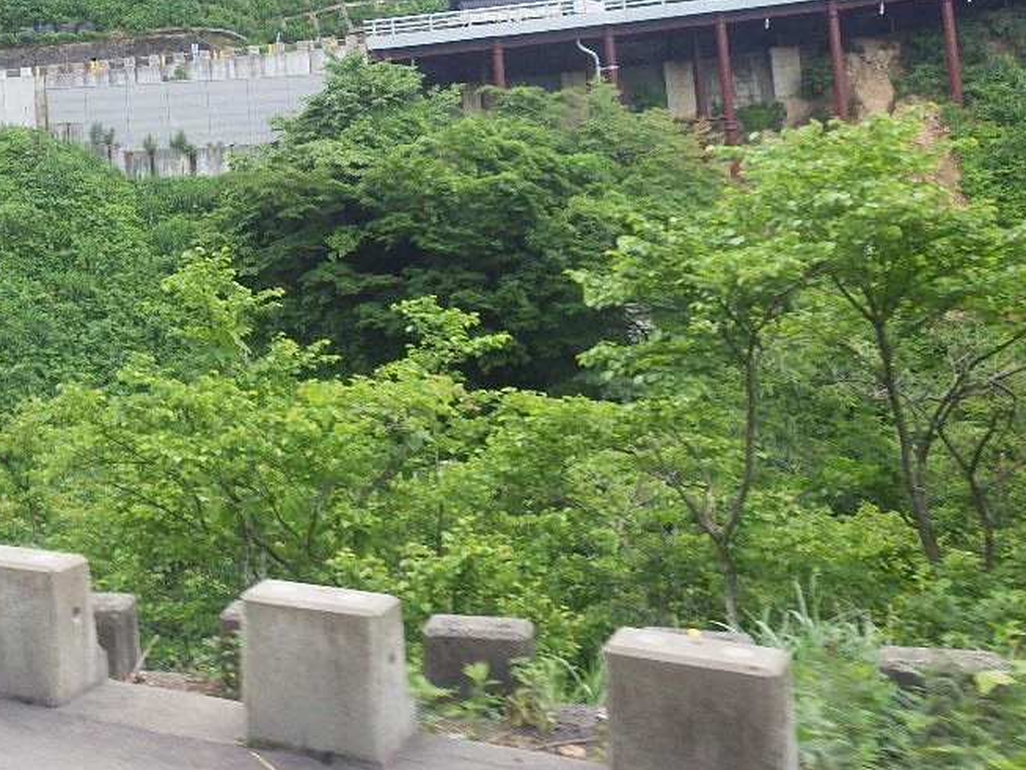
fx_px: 1453
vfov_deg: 28.8
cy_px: 119
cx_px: 209
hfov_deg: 37.5
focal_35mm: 49
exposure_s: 1/250
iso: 250
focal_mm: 4.5
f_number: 2.8
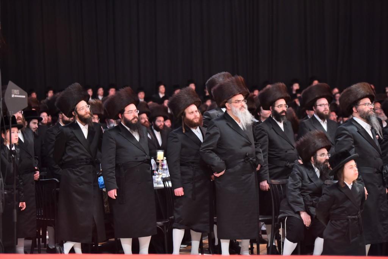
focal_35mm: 100
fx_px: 1078
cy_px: 130
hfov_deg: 20.4
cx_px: 194
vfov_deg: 13.7
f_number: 2.8
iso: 1250
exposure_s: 1/200
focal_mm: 100
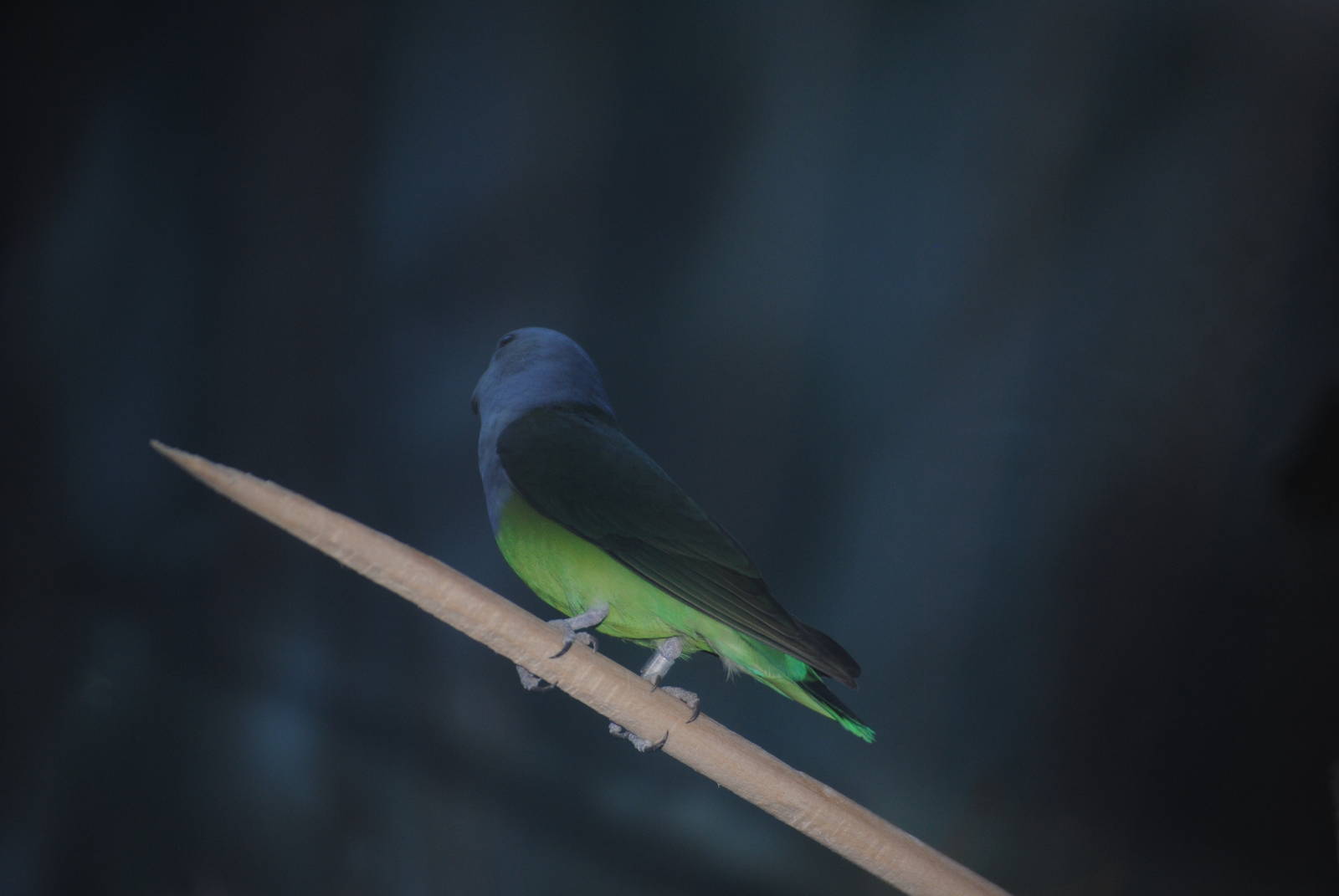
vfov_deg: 7.7
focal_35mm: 180
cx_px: 670
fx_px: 6703
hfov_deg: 11.4
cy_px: 448
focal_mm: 120
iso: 200
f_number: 4.8
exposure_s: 1/60
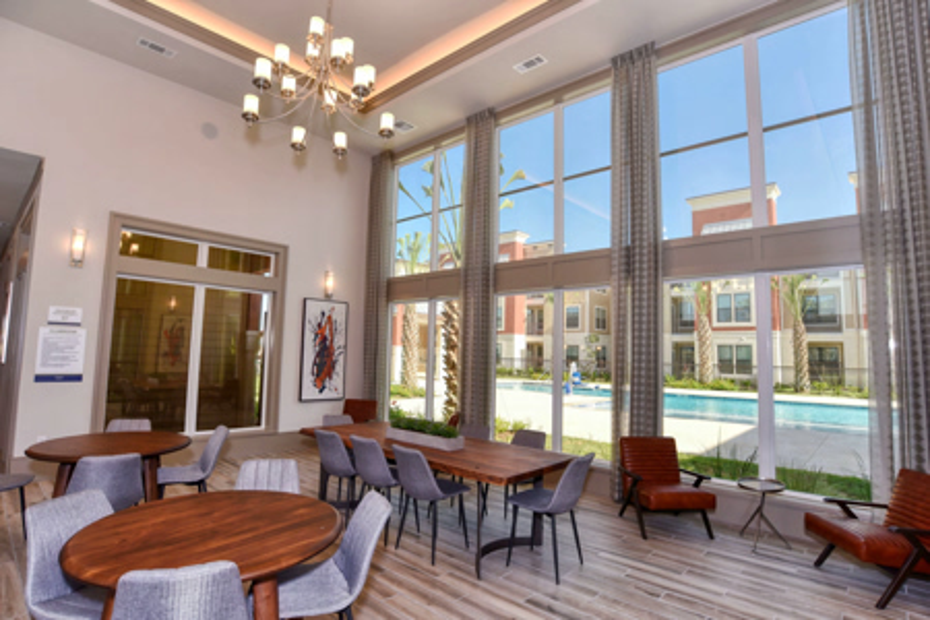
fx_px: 465
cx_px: 465
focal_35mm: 18
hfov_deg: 90.0
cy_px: 310
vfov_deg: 67.4
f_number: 5.6
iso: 360
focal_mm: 18
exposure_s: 1/125
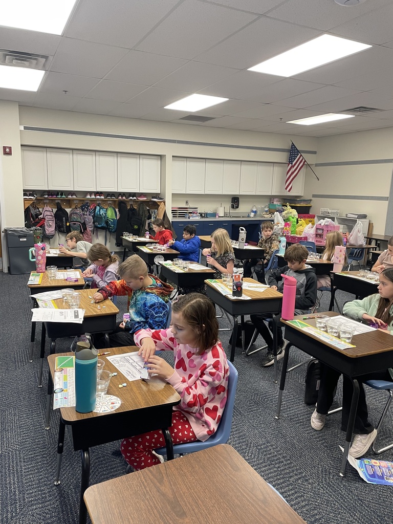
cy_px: 262
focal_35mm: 26
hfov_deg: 53.1
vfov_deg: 67.3
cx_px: 196
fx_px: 394
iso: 100
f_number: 1.6
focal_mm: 4.2
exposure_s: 1/60
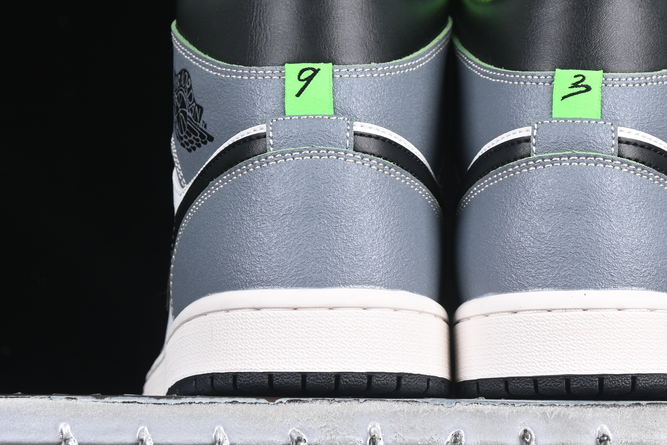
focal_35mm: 155
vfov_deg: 8.8
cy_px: 114
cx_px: 477
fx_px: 2872
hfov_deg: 13.2
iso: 160
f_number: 7.1
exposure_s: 1/60
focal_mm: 50
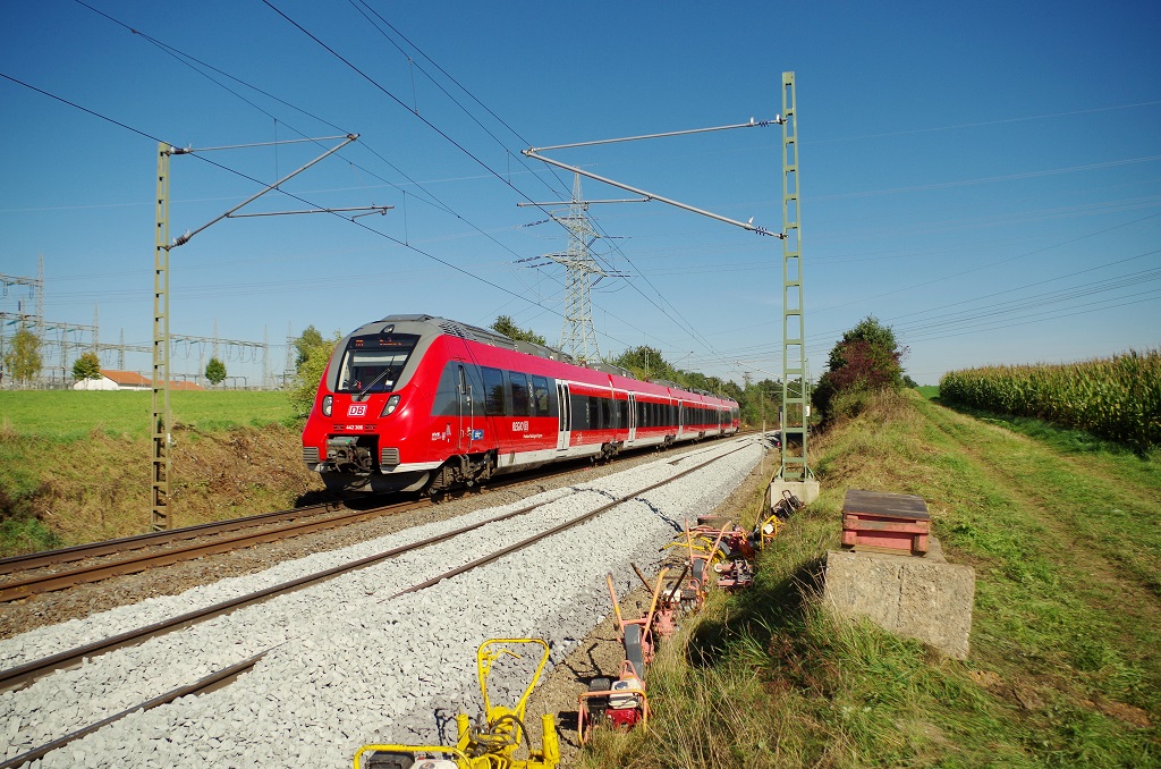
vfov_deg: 47.7
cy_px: 384
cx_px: 580
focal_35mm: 27
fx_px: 869
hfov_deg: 67.5
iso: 100
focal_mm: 18
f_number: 5
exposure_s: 1/1000
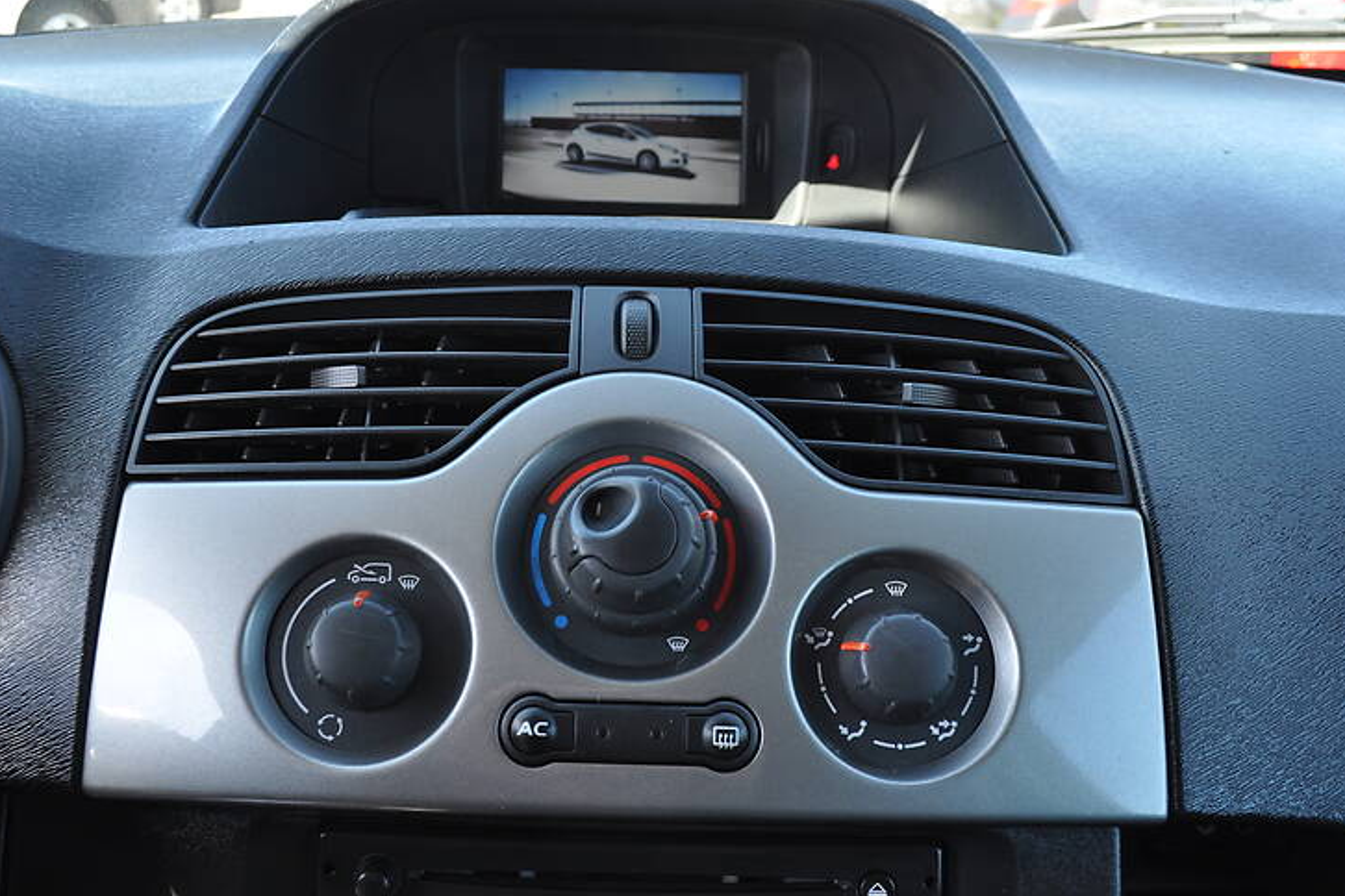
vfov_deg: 39.9
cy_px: 412
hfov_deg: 57.2
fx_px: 1233
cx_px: 632
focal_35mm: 33
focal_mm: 20
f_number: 7.1
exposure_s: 1/60
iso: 400
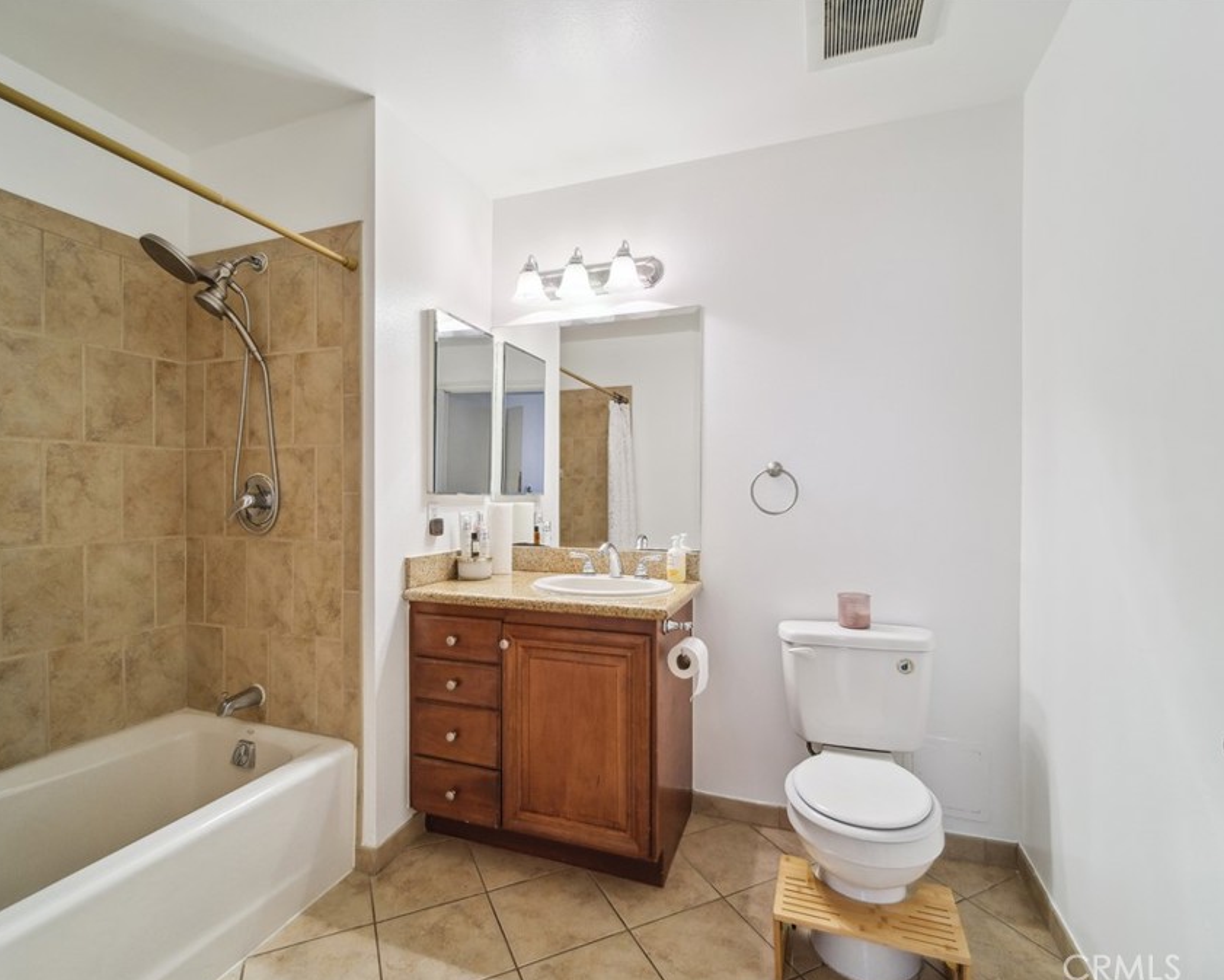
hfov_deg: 93.1
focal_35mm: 16
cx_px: 597
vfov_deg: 80.4
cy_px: 491
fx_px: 580
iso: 400
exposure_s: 1/10
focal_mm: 9
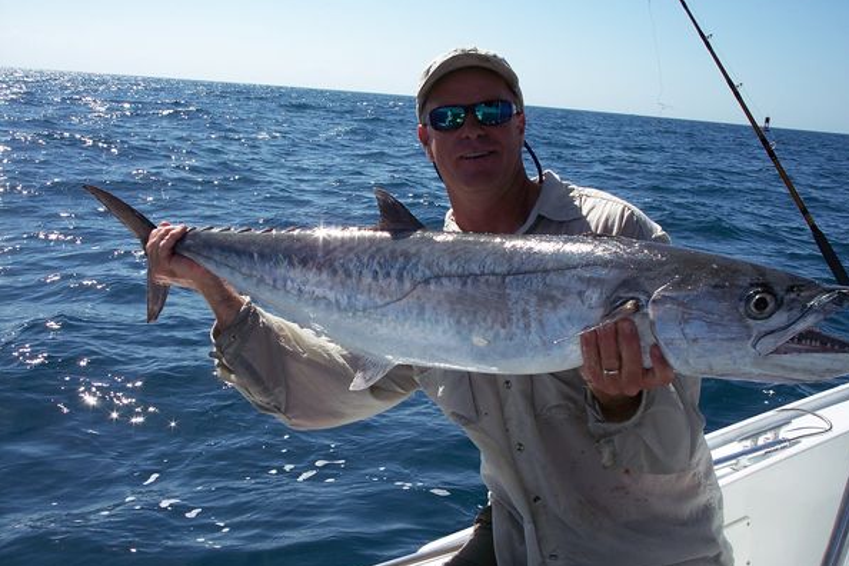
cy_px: 279
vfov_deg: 32.6
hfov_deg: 47.4
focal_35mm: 41
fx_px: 967
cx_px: 427
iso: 100
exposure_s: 1/500
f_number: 5.6
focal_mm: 8
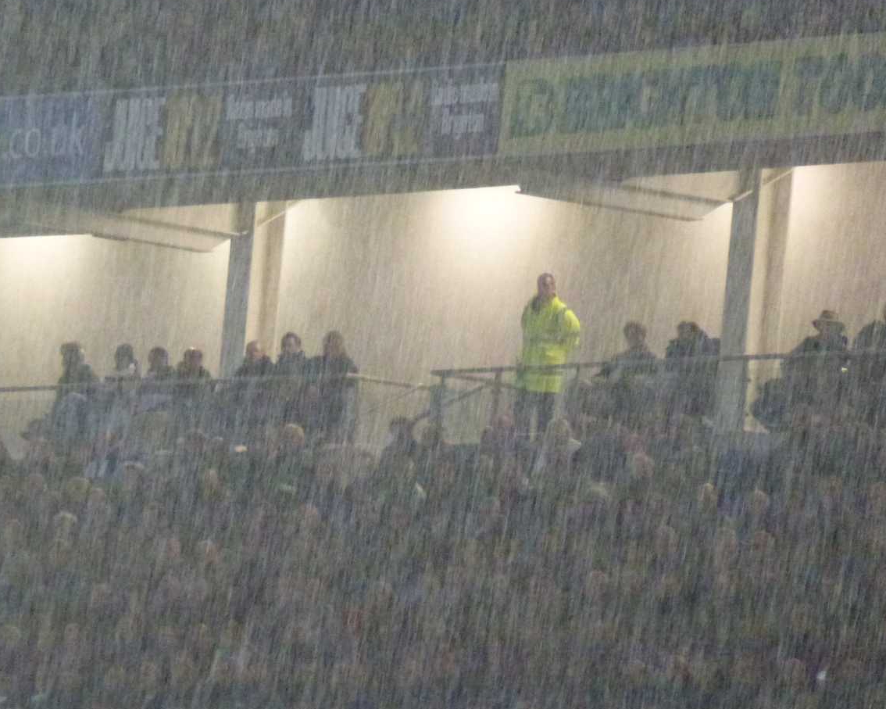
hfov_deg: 3.7
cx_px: 355
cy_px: 408
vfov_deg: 2.9
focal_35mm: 529
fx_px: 13870
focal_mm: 68.8
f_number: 5.9
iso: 1600
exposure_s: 1/60
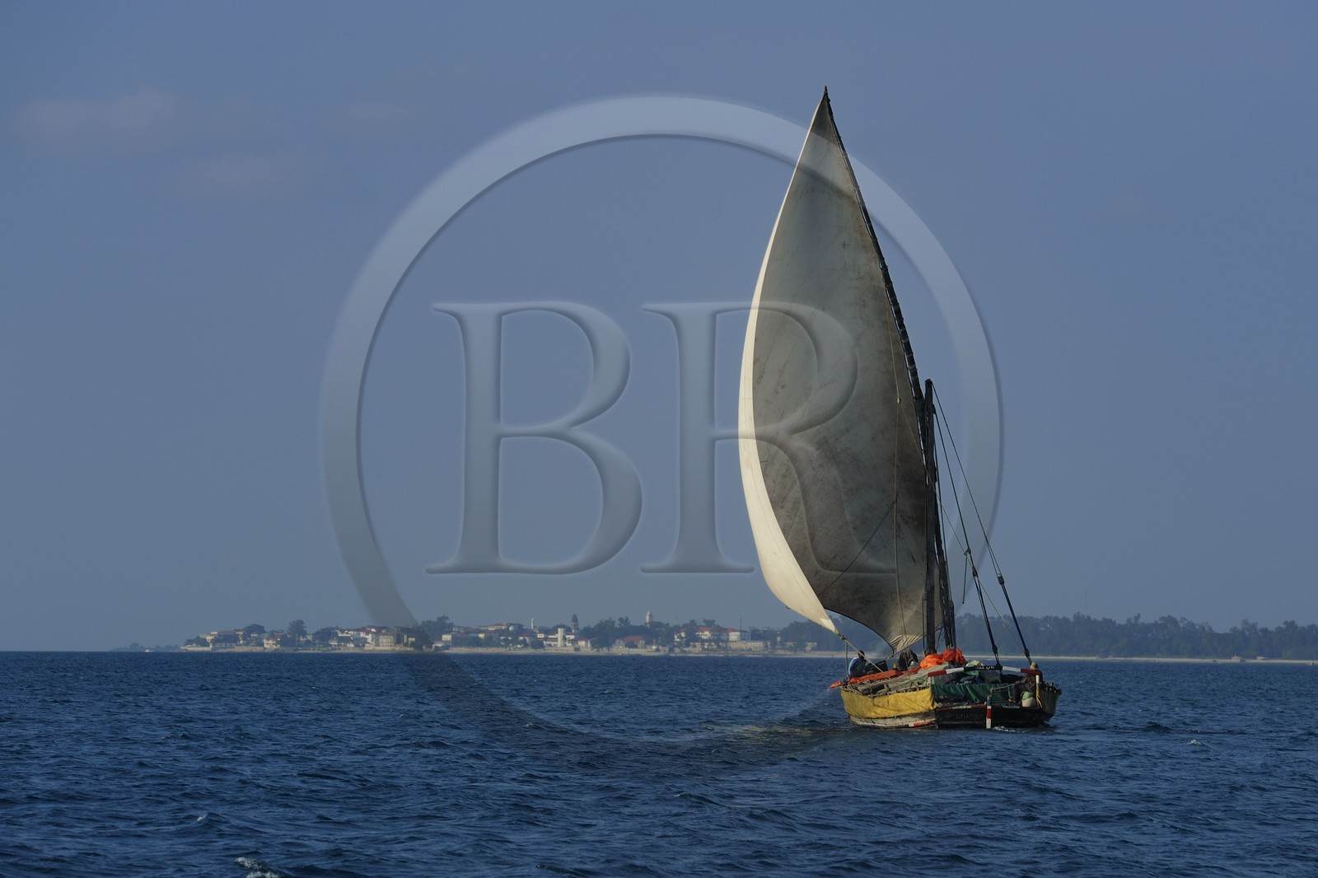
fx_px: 6954
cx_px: 659
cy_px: 439
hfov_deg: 10.8
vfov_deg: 7.2
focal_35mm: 190
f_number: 8
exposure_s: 1/640
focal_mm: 190
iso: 200
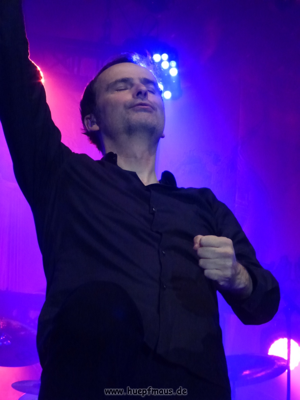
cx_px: 150
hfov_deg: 10.2
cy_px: 200
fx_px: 1676
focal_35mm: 145
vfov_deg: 13.6
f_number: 5.4
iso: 1600
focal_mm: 25.9
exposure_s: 1/125
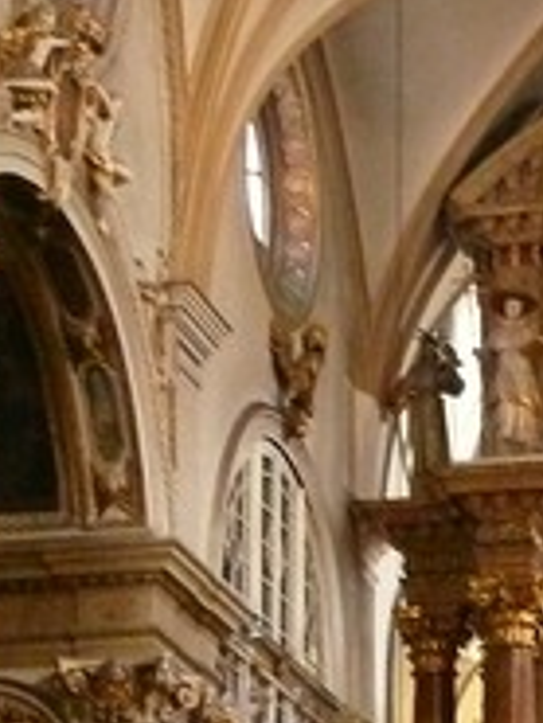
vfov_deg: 13.2
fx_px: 2967
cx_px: 664
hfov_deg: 10.3
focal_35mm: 142
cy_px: 1071
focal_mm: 7.4
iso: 800
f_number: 2.8
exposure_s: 1/20
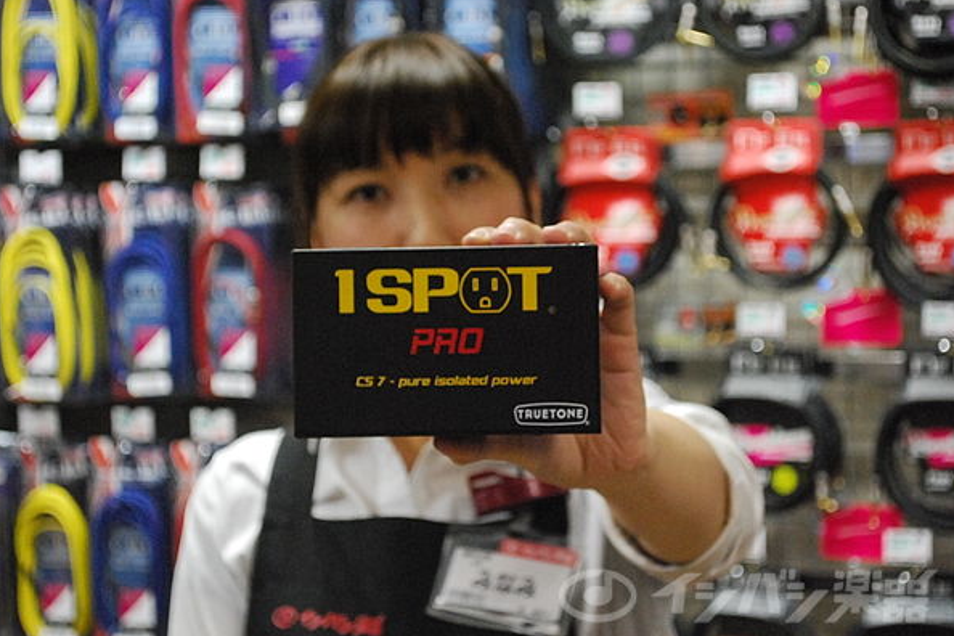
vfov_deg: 16.4
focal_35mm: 84
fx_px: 2213
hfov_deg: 24.3
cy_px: 318
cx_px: 477
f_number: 6.3
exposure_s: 1/160
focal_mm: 55
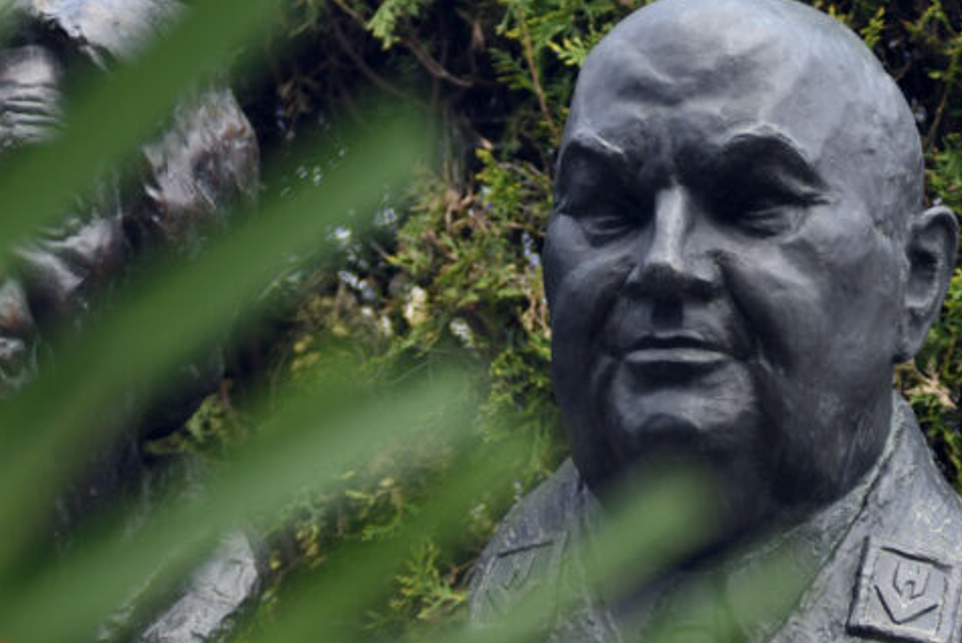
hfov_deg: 11.9
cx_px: 410
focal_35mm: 172
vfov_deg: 8.0
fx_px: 4599
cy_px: 570
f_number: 2.8
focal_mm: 80
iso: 250
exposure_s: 1/800
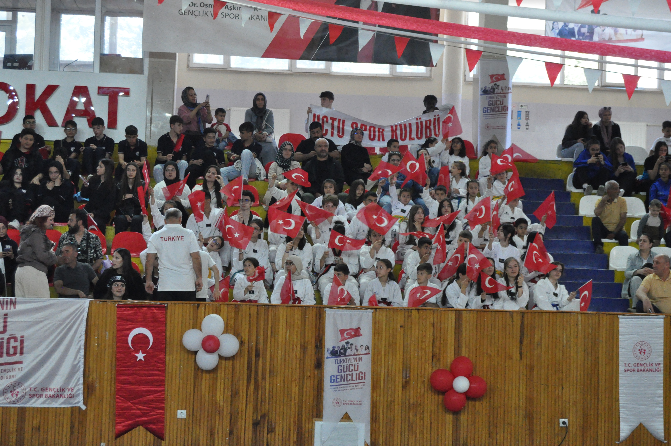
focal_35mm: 82
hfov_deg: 24.6
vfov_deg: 16.5
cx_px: 336
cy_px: 223
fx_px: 1536
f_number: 7.1
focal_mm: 55
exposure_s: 1/200
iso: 3200
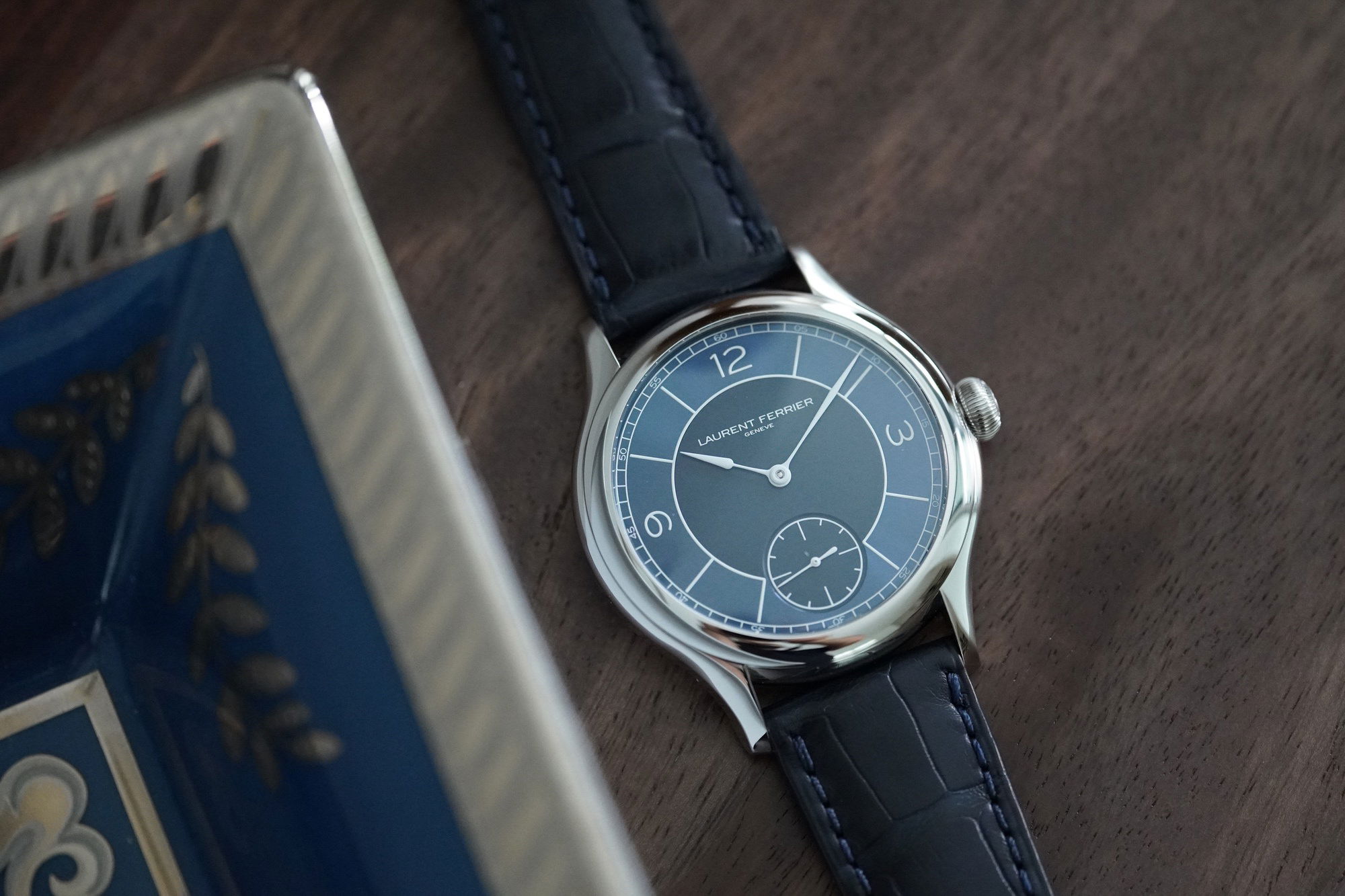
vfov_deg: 13.0
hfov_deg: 19.5
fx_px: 3922
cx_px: 672
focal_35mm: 105
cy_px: 448
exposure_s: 1/125
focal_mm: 70
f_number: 2.8
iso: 3200
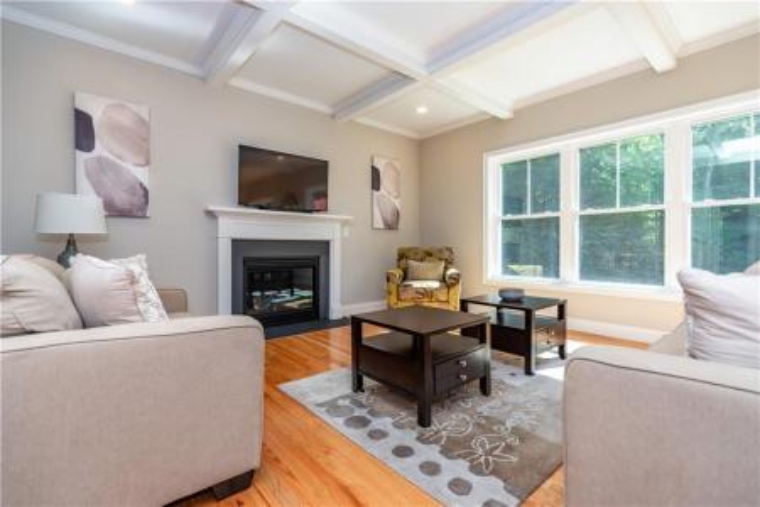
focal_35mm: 16
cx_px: 380
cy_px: 254
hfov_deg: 96.7
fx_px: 338
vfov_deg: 73.7
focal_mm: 16
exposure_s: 1/50
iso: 320
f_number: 6.3
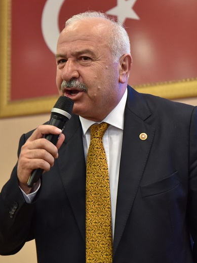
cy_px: 134
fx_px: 743
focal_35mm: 98
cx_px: 113
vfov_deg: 20.0
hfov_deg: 15.1
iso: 2000
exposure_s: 1/40
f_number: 4
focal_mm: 56
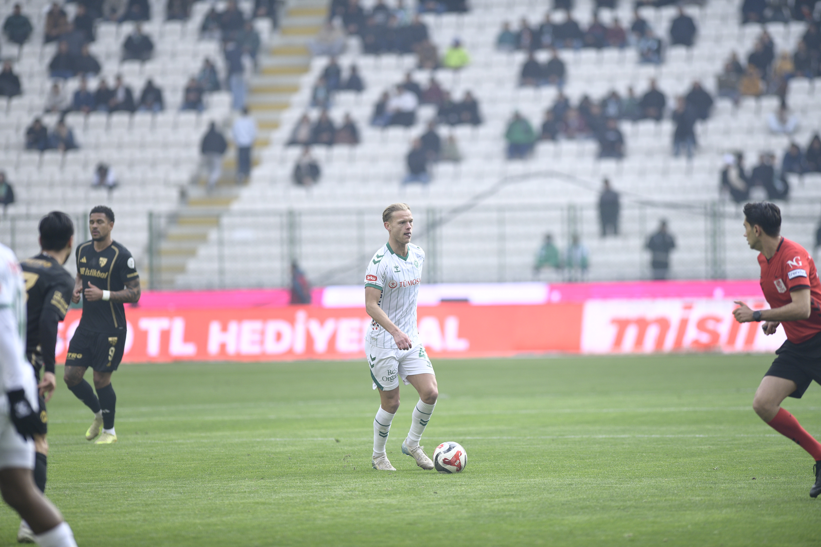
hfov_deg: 6.9
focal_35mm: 300
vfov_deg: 4.6
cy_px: 274
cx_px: 410
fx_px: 6841
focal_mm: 300
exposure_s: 1/2000
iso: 640
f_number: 2.8
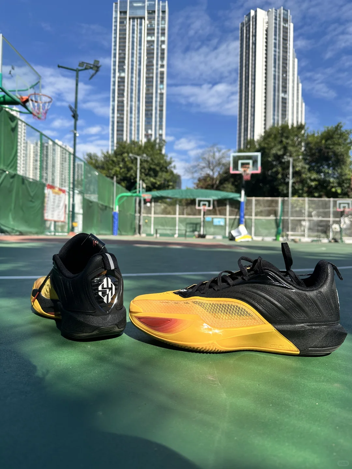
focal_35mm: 24
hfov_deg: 56.8
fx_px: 325
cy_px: 234
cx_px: 176
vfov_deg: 71.6
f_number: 1.78
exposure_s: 1/4348
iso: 80
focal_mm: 6.86
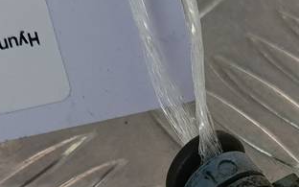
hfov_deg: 21.8
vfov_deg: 13.1
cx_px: 245
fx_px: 766
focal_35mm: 94
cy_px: 288
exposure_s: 1/100
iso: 86
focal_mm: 4.11
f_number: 1.6
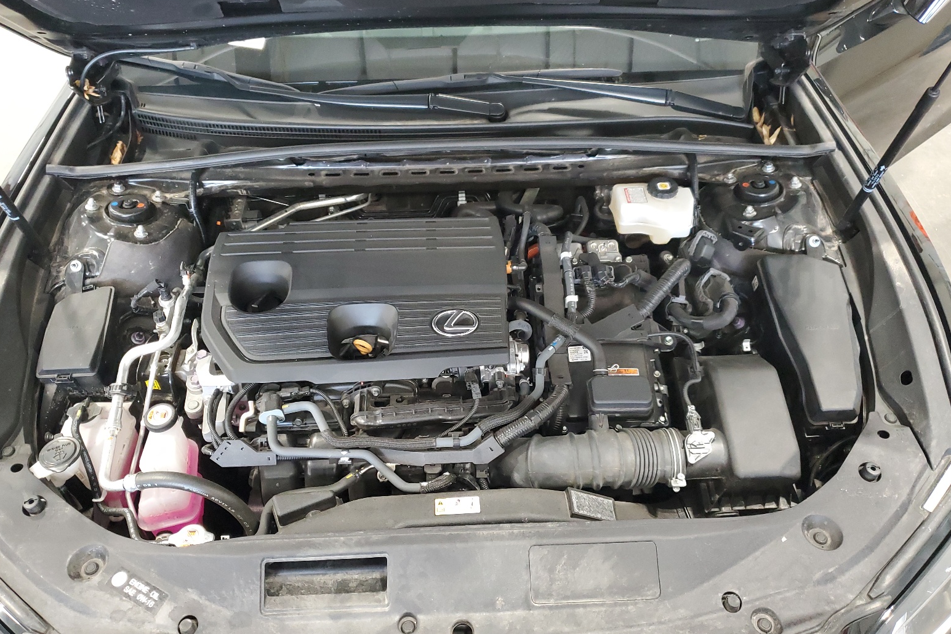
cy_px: 307
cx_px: 471
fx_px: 740
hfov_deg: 65.5
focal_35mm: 28
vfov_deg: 46.4
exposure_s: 1/40
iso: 357
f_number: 1.5
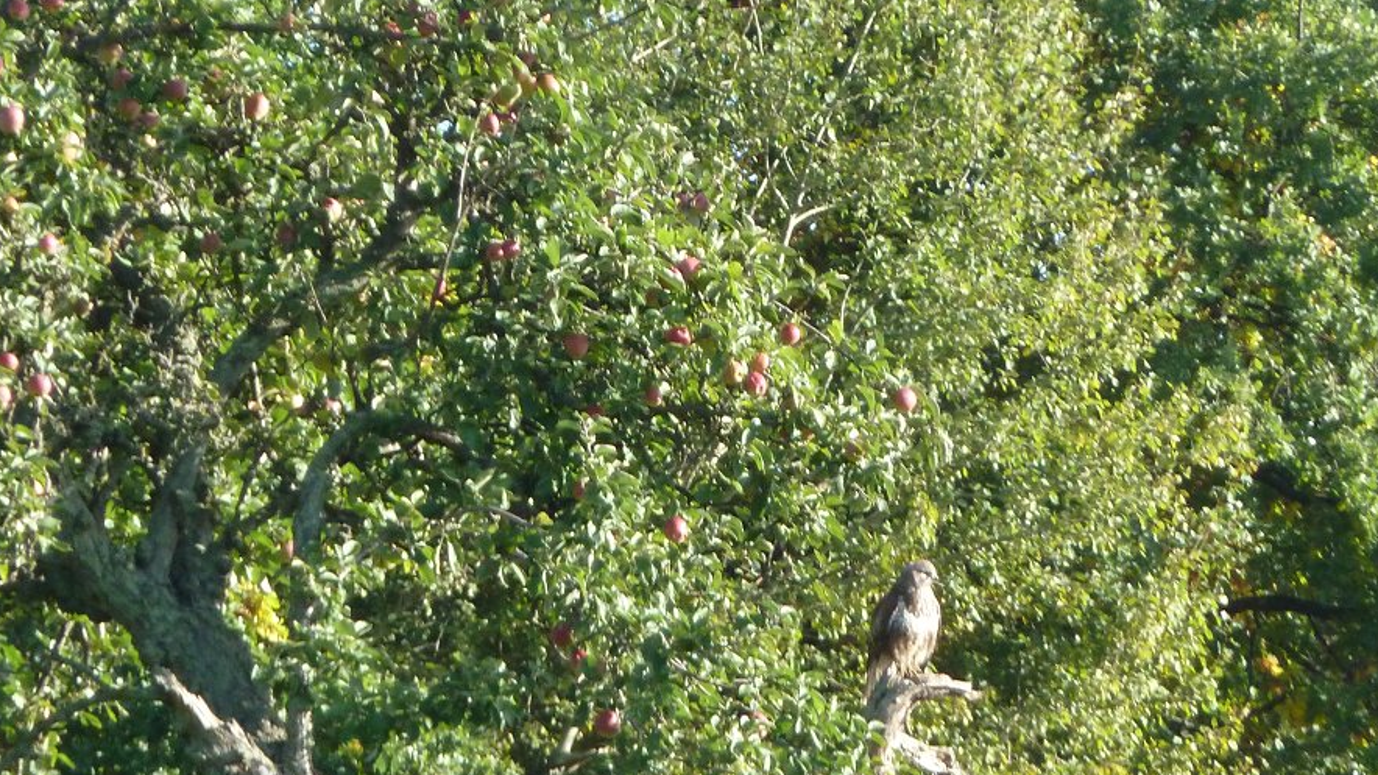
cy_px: 572
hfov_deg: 4.6
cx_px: 762
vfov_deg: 2.6
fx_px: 17244
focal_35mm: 472
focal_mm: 49.2
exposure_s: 1/250
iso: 320
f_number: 4.9
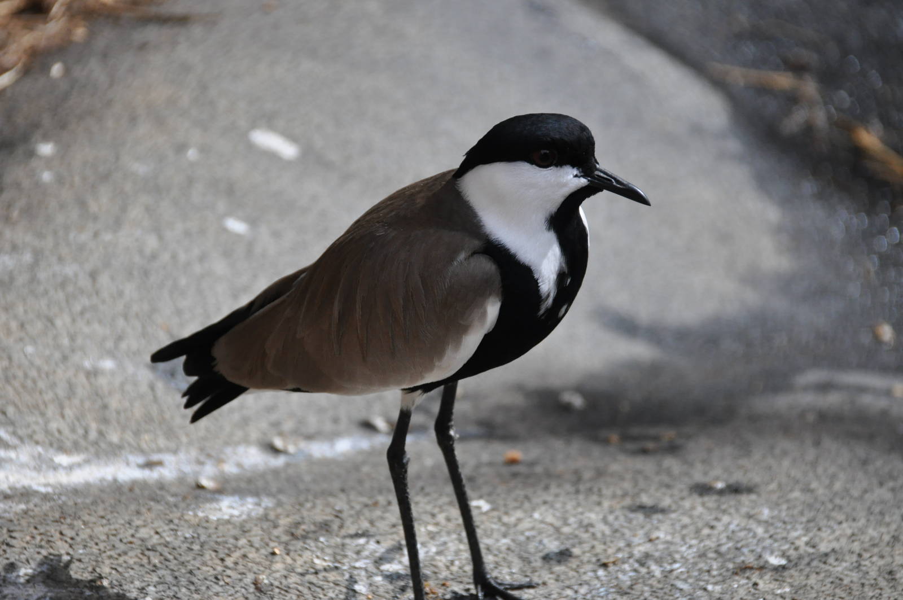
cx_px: 452
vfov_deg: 3.0
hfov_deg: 4.6
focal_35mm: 450
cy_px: 300
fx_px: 11275
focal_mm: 300
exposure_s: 1/1000
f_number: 8
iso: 1000
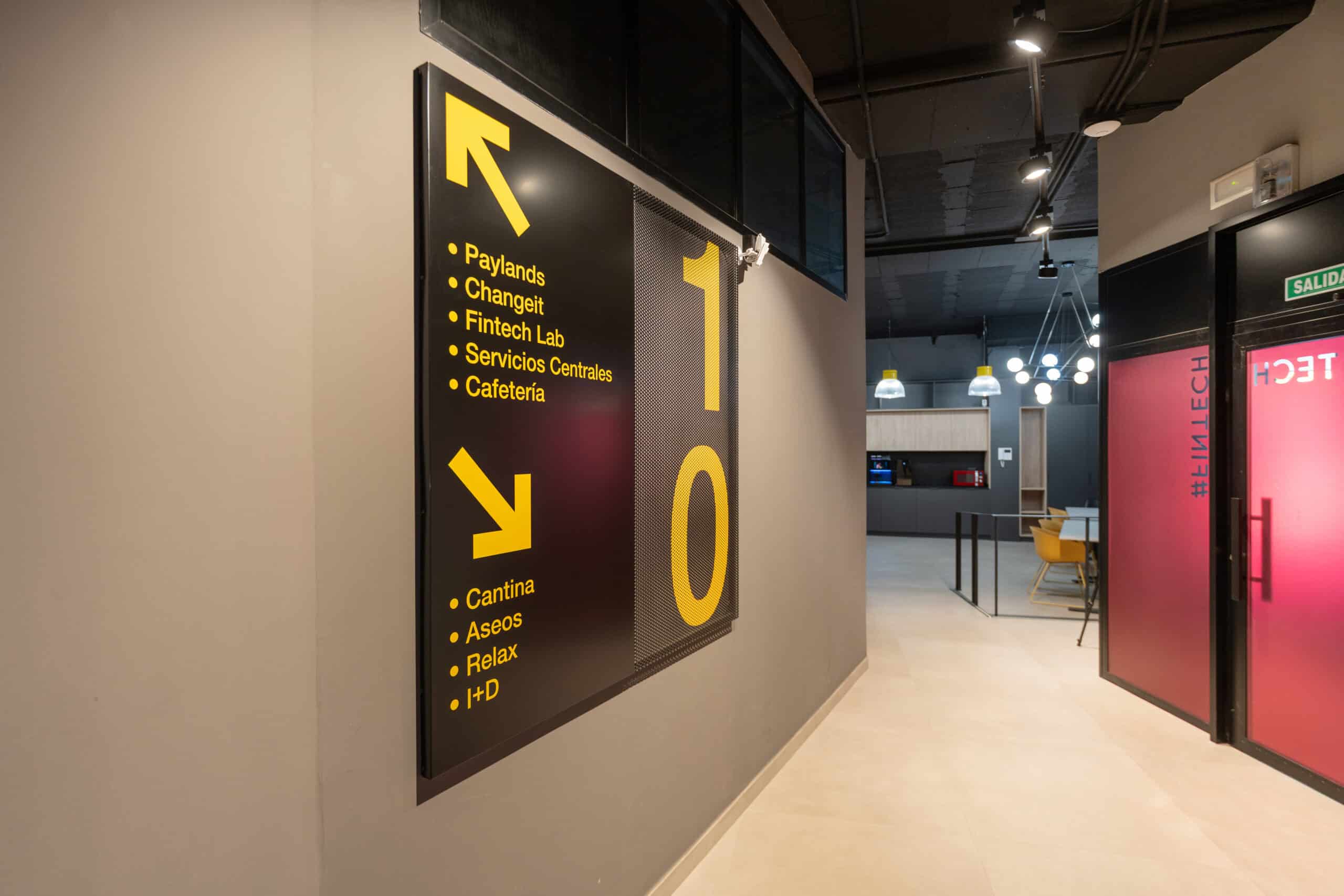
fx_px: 653
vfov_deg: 68.9
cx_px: 672
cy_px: 448
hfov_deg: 91.6
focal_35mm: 18
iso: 320
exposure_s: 1/40
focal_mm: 17.5
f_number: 3.2
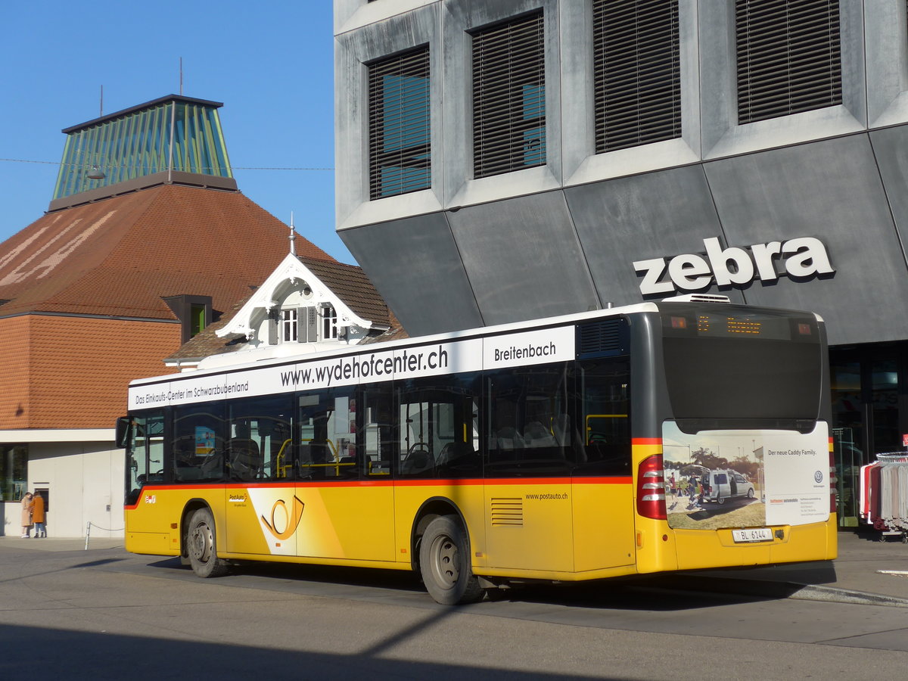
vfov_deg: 23.7
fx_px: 1626
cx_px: 454
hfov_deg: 31.2
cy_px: 340
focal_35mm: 62
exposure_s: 1/1300
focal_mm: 12.7
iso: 80
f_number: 3.7
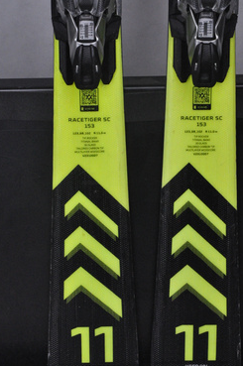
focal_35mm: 156
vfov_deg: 13.2
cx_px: 142
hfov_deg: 8.8
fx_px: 1580
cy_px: 167
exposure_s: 1/125
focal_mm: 85
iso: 3200
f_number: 9.5
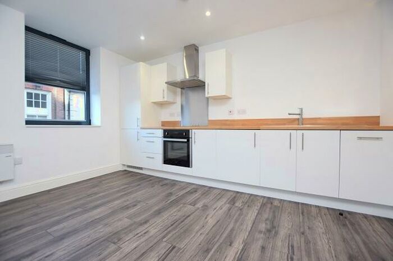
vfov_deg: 77.3
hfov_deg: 100.4
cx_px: 196
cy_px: 130
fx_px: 164
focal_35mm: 15
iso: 400
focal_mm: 10
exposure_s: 1/80
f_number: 4.5
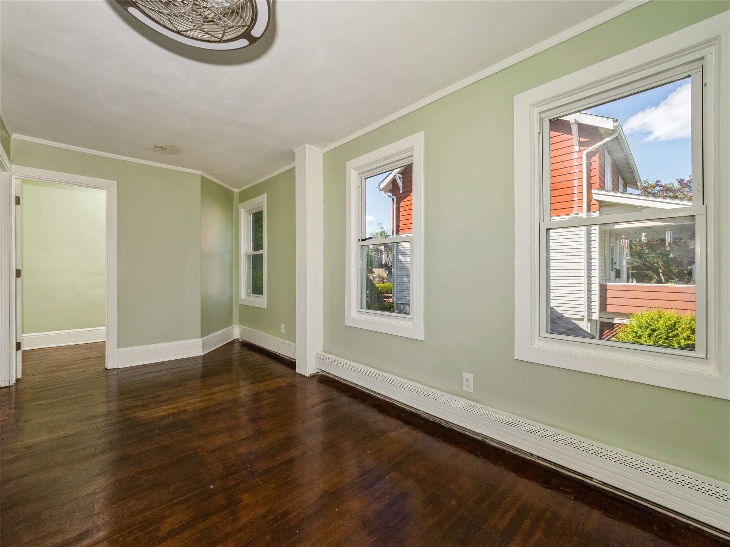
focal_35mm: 14
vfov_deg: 85.7
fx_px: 295
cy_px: 274
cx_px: 365
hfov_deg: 102.1
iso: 200
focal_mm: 7
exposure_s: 1/160
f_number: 8
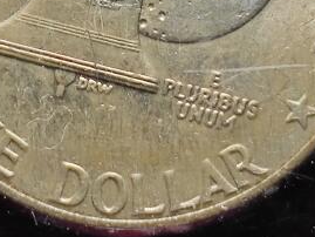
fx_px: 2321
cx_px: 98
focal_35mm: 255
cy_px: -153
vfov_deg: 5.8
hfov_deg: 7.8
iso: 80
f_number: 1.6
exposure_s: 1/50
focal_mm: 5.84
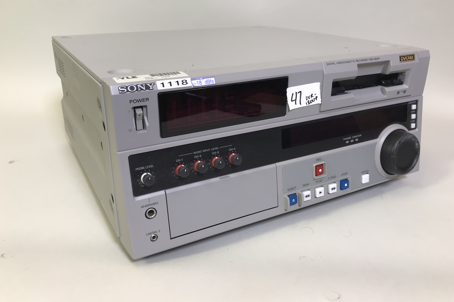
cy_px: 147
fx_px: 378
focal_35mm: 30
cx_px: 226
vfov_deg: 43.6
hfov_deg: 61.9
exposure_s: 1/50
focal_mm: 3.99
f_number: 1.8
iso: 25
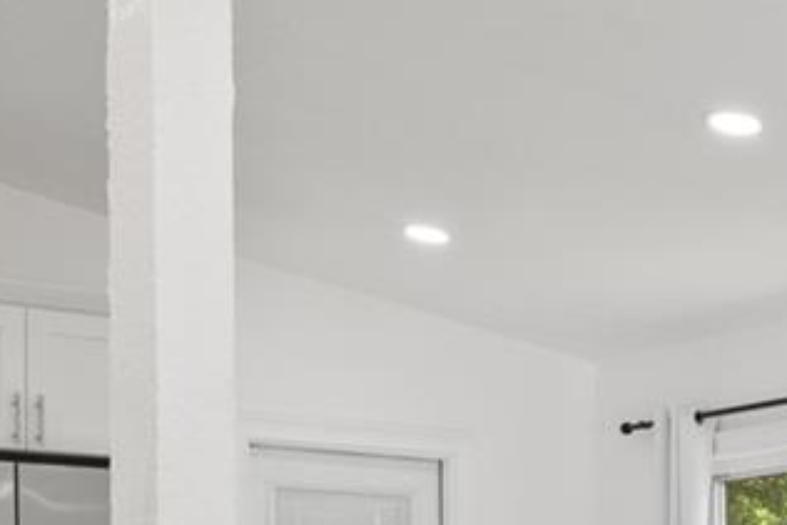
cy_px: 689
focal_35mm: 81
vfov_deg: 16.0
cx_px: 981
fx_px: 1771
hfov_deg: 22.7
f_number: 8
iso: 640
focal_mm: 16
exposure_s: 1/40
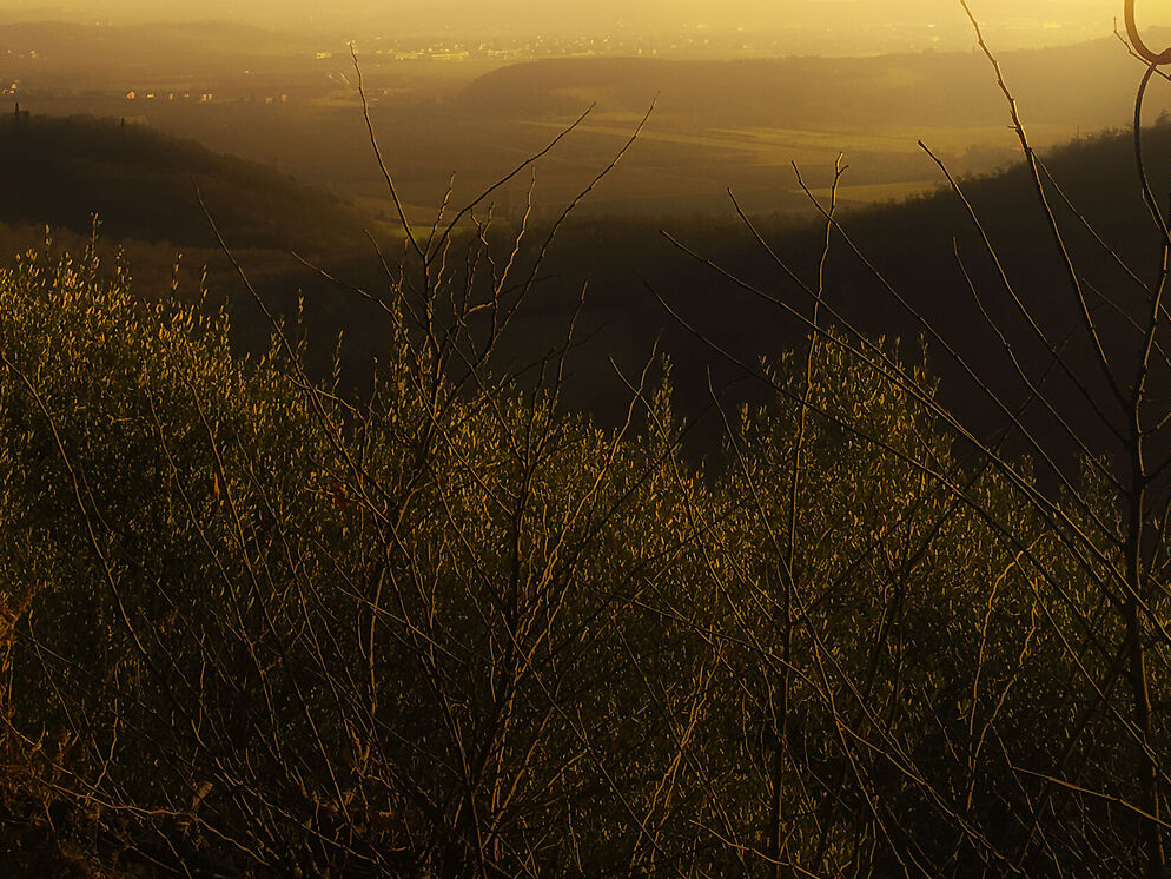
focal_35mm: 70
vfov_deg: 20.4
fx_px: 2369
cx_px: 246
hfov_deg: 27.3
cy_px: 7
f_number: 2.2
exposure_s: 1/1261
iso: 25
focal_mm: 4.15
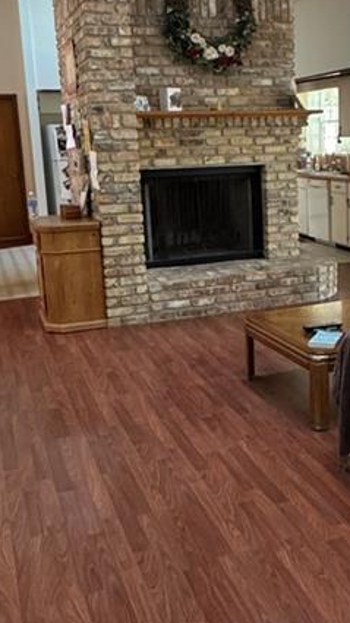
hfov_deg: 27.1
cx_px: 280
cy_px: 282
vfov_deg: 47.3
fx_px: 711
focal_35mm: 43
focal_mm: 2.22
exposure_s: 1/60
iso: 800
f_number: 2.2
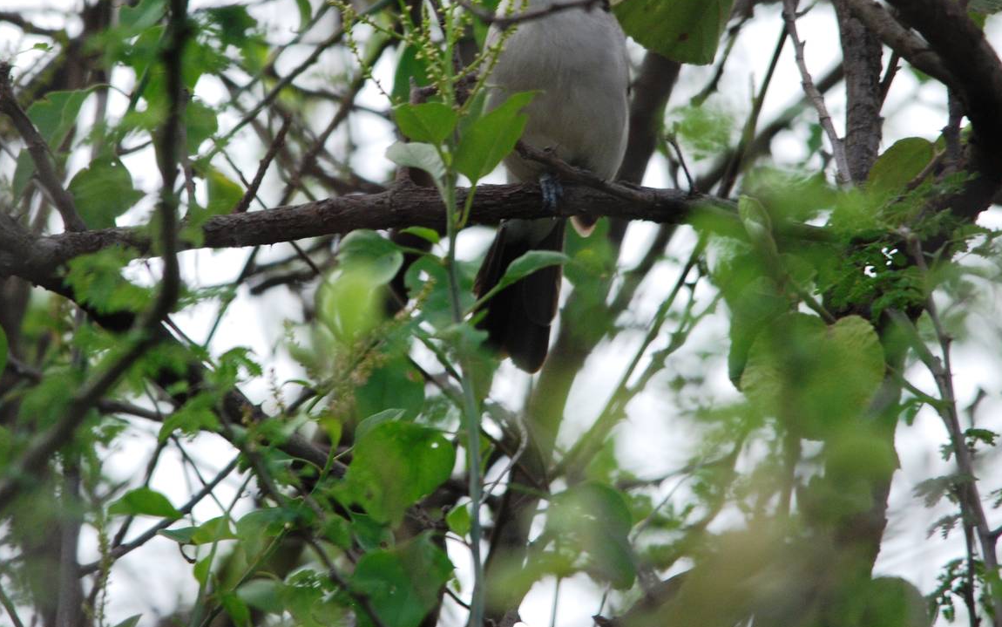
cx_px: 410
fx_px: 29086
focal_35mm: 1065
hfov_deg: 2.0
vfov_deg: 1.2
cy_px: 165
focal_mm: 500
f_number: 6.3
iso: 400
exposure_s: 1/250
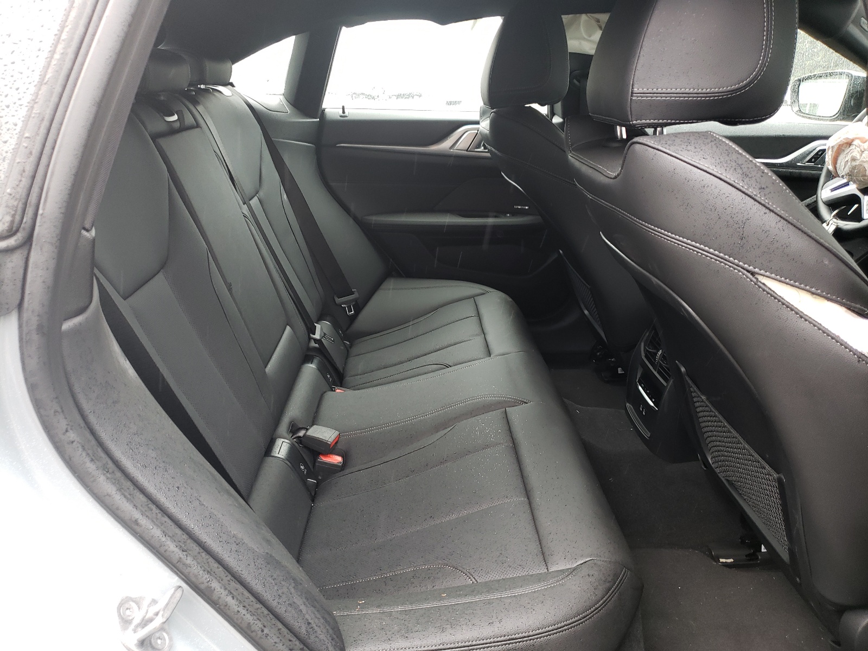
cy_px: 326
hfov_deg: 67.3
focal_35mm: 26
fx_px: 652
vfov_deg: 53.1
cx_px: 434
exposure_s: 1/120
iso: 78
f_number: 1.5
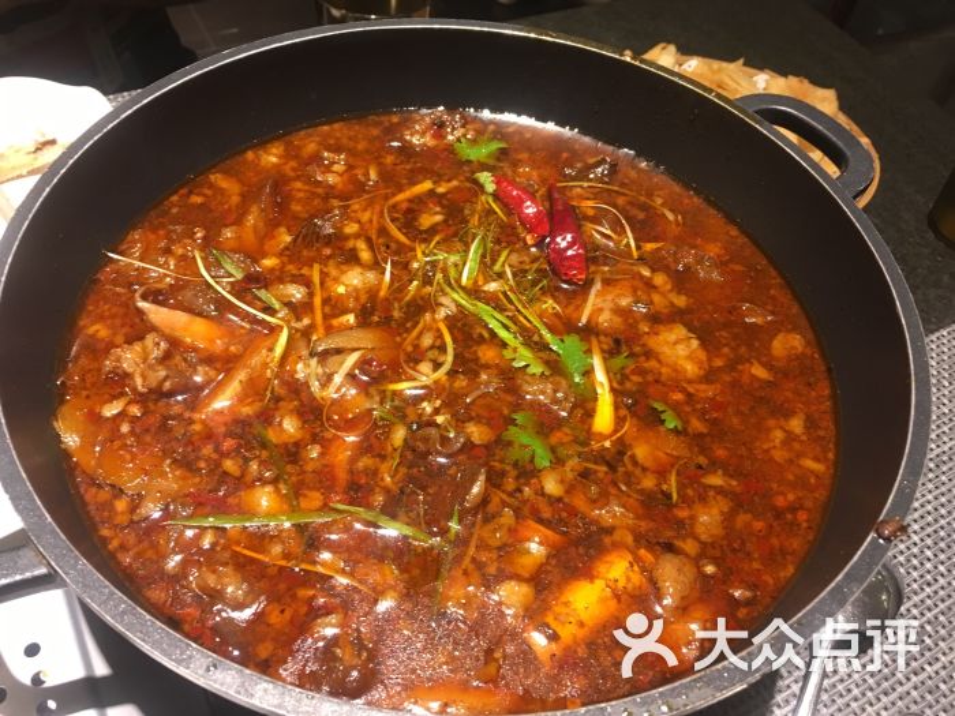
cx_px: 478
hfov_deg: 61.7
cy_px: 358
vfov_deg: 48.2
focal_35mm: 29
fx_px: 800
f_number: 2.2
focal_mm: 4.15
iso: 160
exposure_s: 1/33
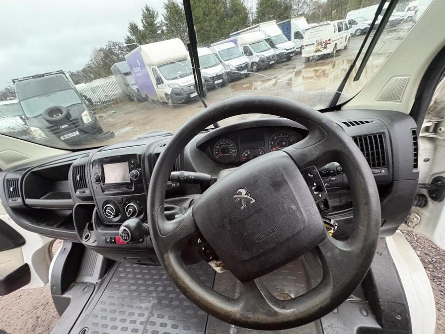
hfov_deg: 102.1
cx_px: 222
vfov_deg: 85.7
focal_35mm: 14
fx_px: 180
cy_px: 167
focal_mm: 2.22
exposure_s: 1/55
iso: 800
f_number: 2.2
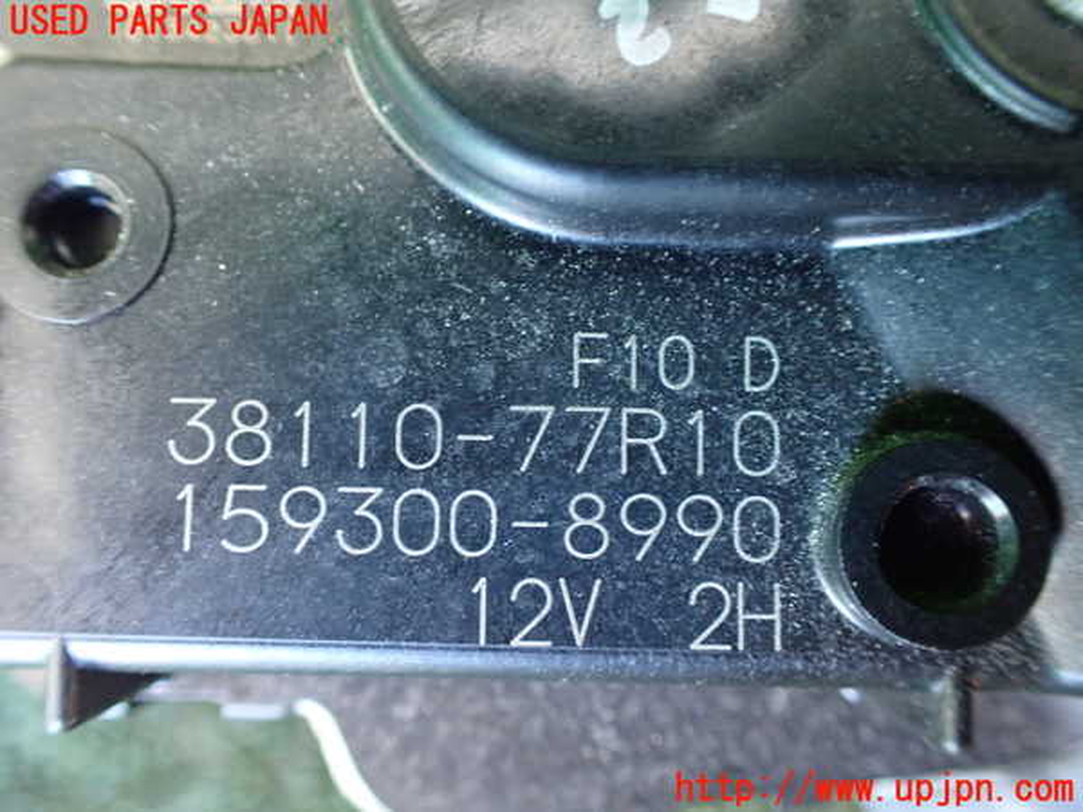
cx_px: 542
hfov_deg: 60.0
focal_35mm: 30
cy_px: 406
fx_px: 939
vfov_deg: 46.8
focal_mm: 5.4
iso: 1000
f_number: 2.3
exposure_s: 1/30
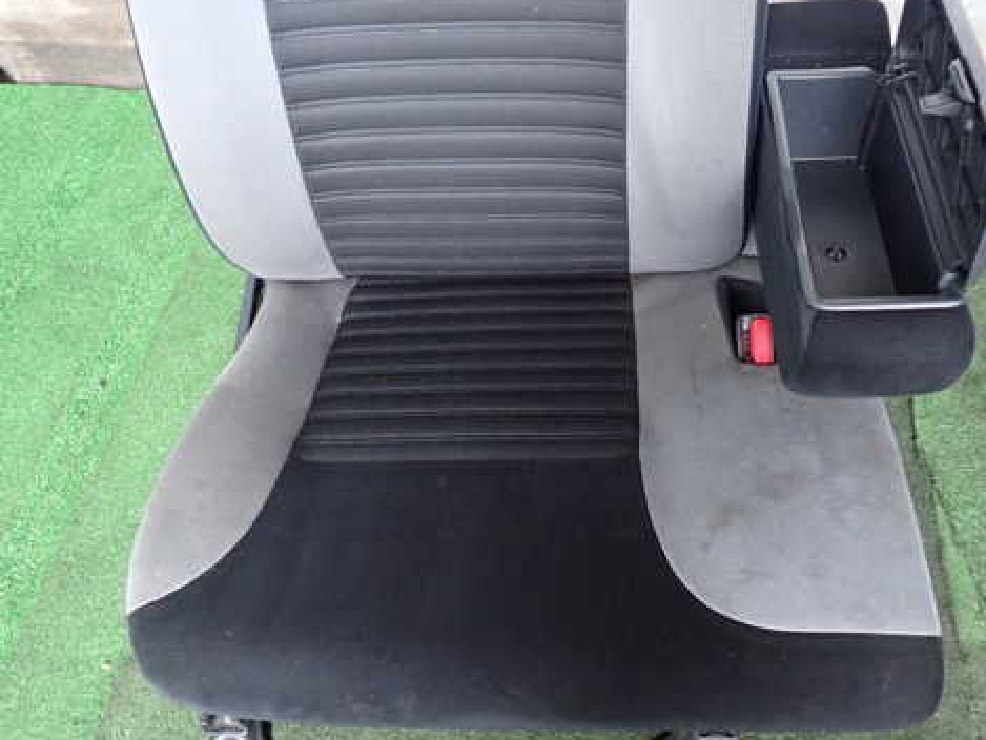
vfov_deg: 44.2
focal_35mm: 32
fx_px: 912
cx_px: 563
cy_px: 359
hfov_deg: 56.6
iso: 800
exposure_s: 1/20
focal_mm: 4.5
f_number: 2
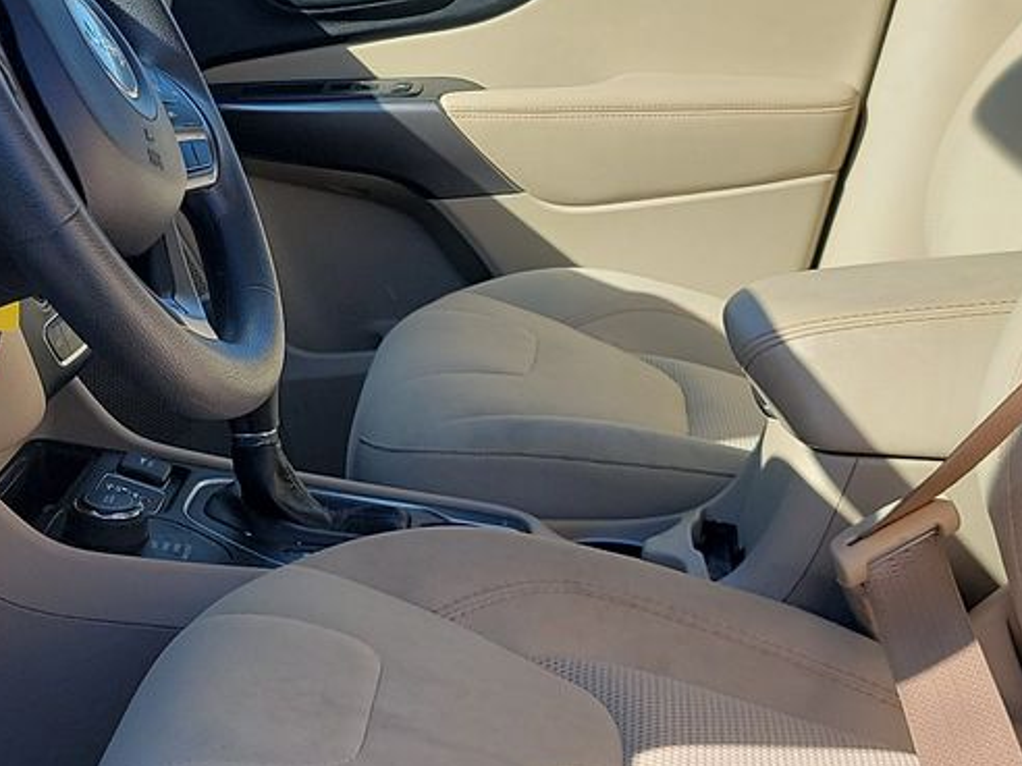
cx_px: 274
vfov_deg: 18.9
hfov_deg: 24.8
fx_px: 2303
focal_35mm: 78
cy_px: 297
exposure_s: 1/315
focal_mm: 6.7
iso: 50
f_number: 1.8
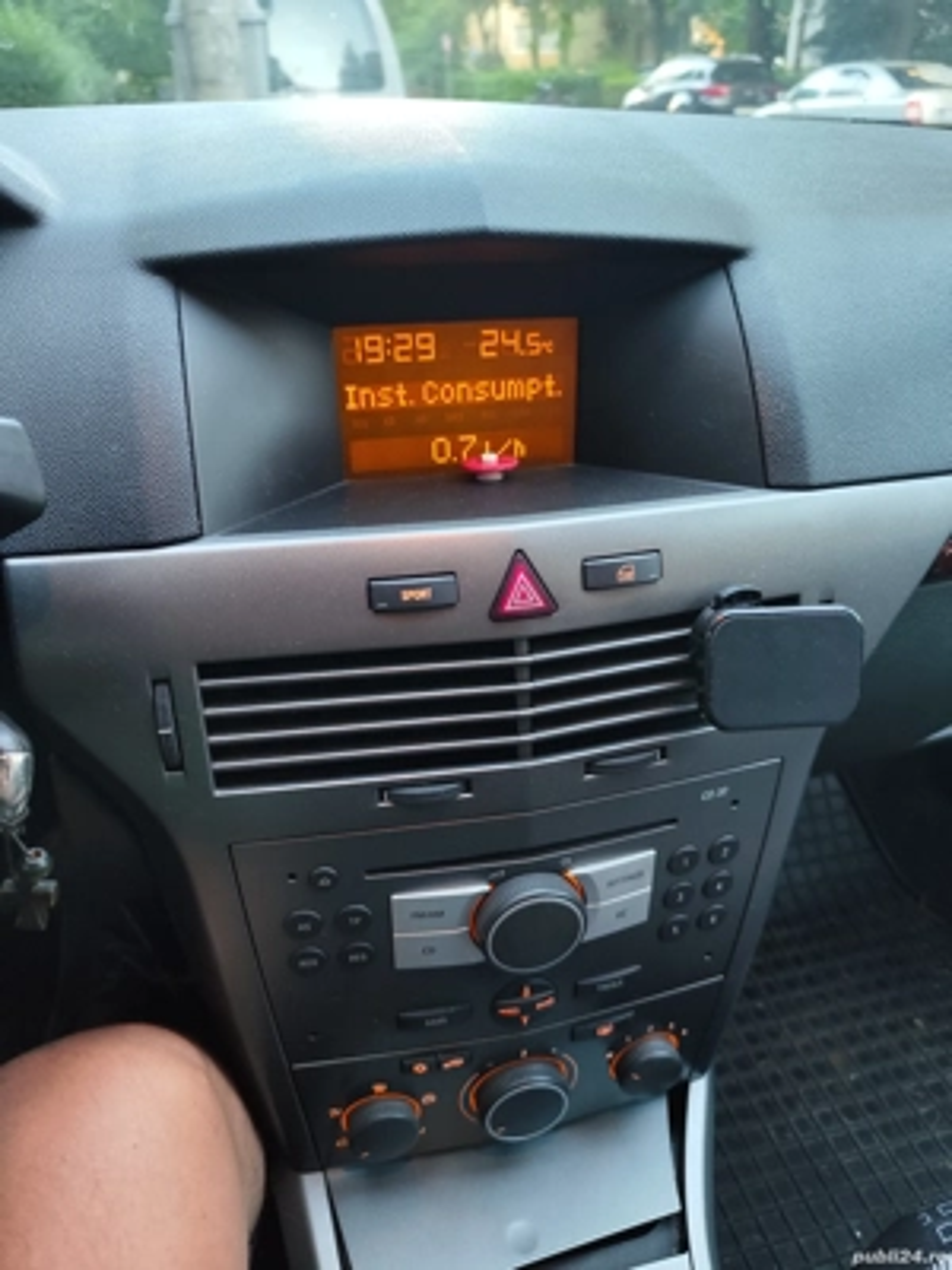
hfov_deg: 58.9
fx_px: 843
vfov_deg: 73.9
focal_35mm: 23
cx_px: 476
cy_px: 635
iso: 400
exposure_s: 1/50
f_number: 1.65
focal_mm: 6.14
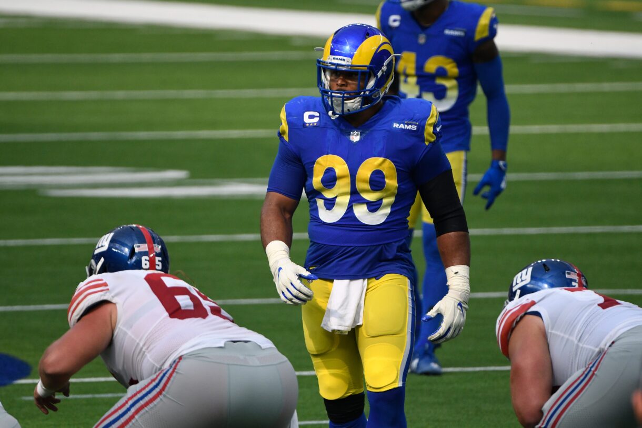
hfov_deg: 2.5
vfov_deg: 1.7
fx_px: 14709
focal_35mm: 825
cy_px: 214
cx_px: 321
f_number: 5.6
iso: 1400
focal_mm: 550
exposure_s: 1/2000
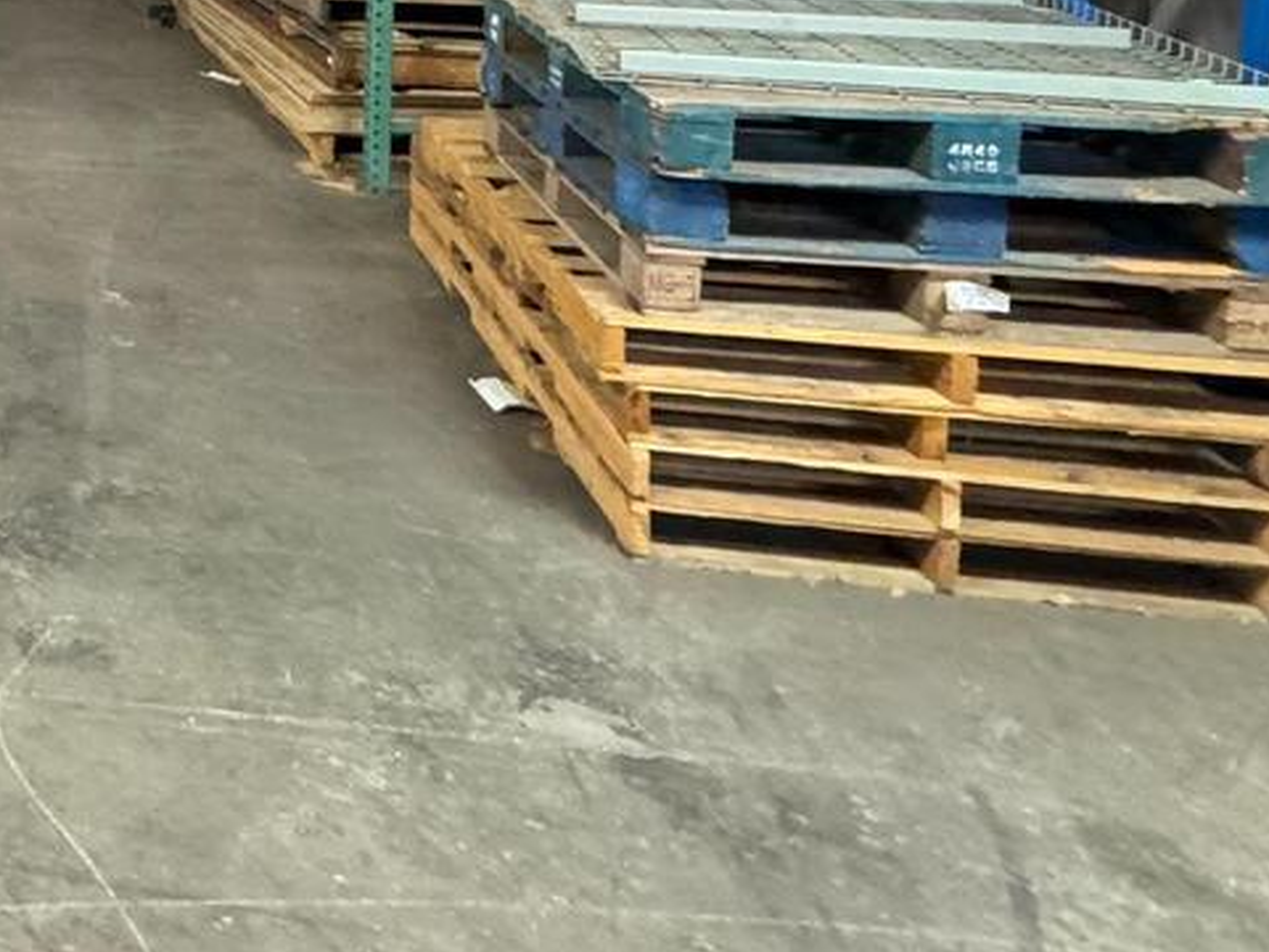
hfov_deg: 33.3
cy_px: -151
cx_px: -370
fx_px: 1540
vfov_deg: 30.0
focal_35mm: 42
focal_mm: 2.22
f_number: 2.2
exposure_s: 1/60
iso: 800
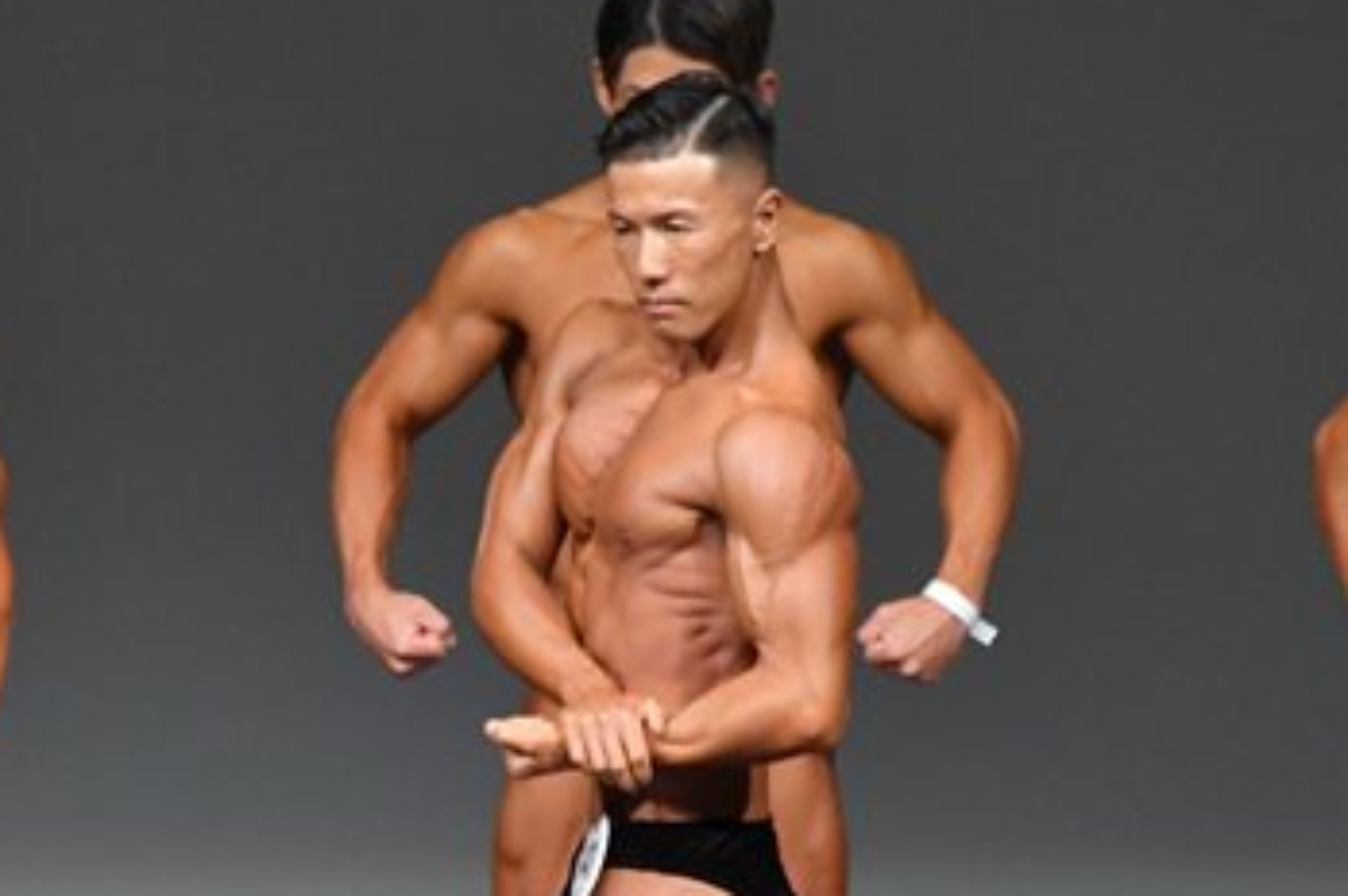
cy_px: 942
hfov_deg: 2.7
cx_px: 149
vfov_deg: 1.8
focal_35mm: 767
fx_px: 28692
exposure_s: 1/400
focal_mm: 230
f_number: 5.6
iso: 4000
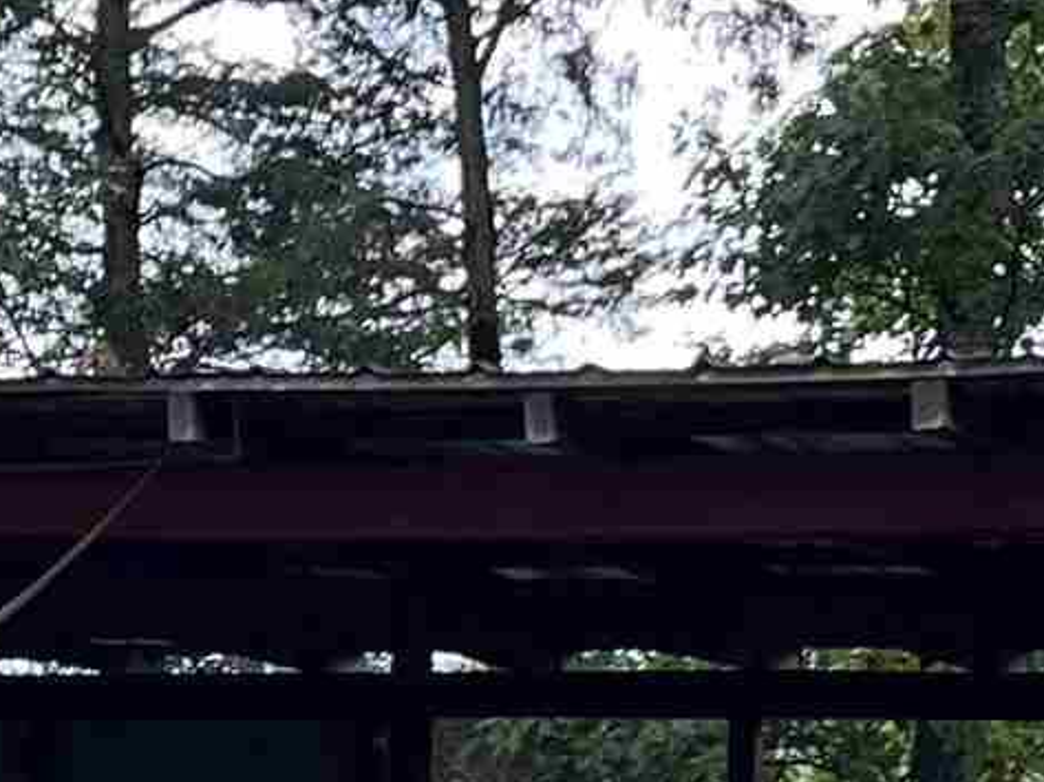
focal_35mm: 169
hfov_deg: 11.6
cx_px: -33
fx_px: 5093
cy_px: 897
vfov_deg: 8.7
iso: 40
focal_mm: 5.7
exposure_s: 1/253
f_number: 1.5
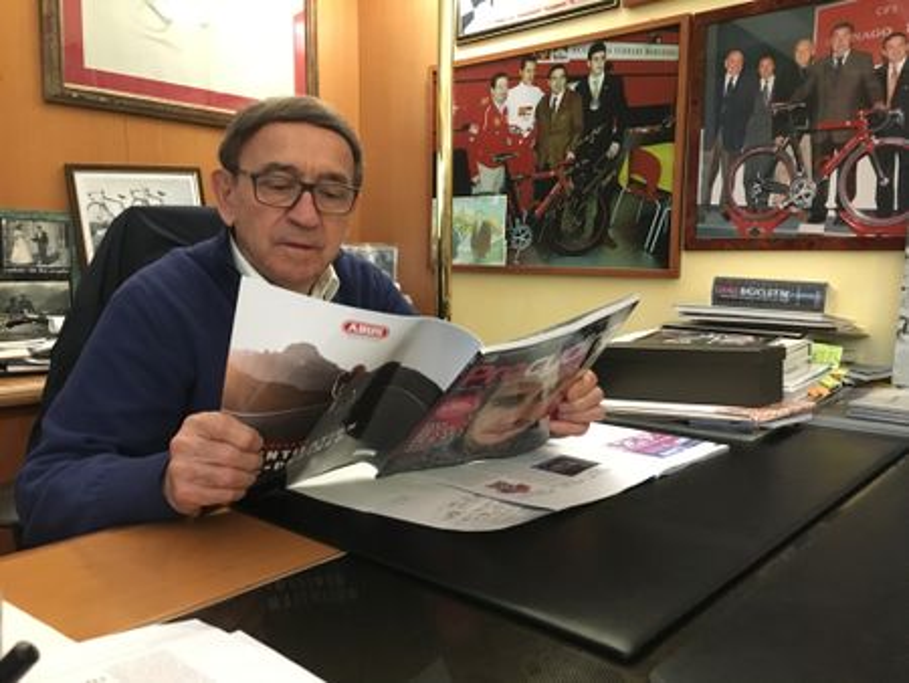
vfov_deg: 48.3
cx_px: 454
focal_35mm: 29
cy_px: 342
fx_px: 762
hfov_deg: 61.6
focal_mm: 4.15
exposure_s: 1/17
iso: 320
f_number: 2.2
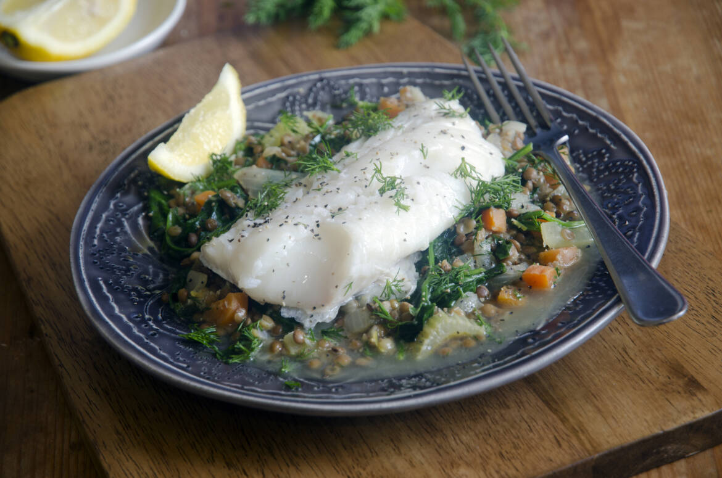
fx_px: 2552
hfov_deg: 16.1
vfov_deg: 10.7
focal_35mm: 128
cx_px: 361
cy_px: 239
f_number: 5.6
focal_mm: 85
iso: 100
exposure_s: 1/5
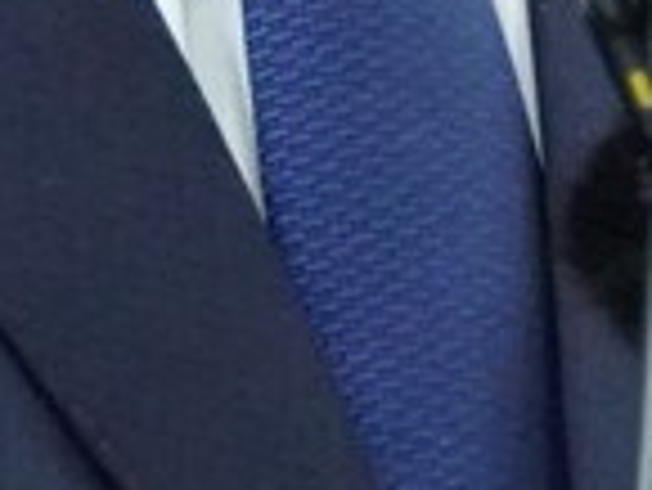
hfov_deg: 1.6
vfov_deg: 1.2
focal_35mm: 1261
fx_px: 23776
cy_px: -739
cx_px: 94
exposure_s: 1/125
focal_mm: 99
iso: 6400
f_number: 5.6
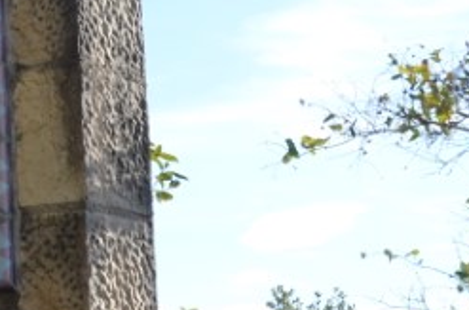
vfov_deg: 9.7
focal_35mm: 141
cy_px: 91
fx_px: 1831
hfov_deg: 13.2
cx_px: -378
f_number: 7.1
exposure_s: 1/200
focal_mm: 20
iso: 200
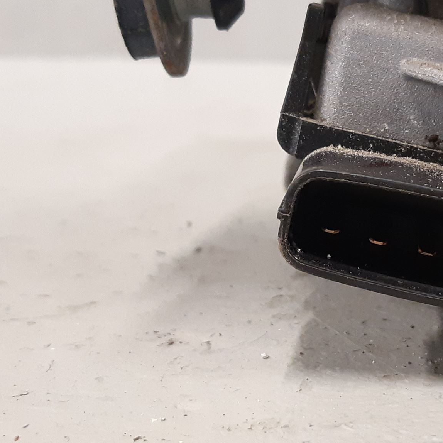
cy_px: 257
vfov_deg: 40.8
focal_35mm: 41
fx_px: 594
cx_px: 382
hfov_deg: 38.6
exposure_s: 1/50
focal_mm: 3.93
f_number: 1.7
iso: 250
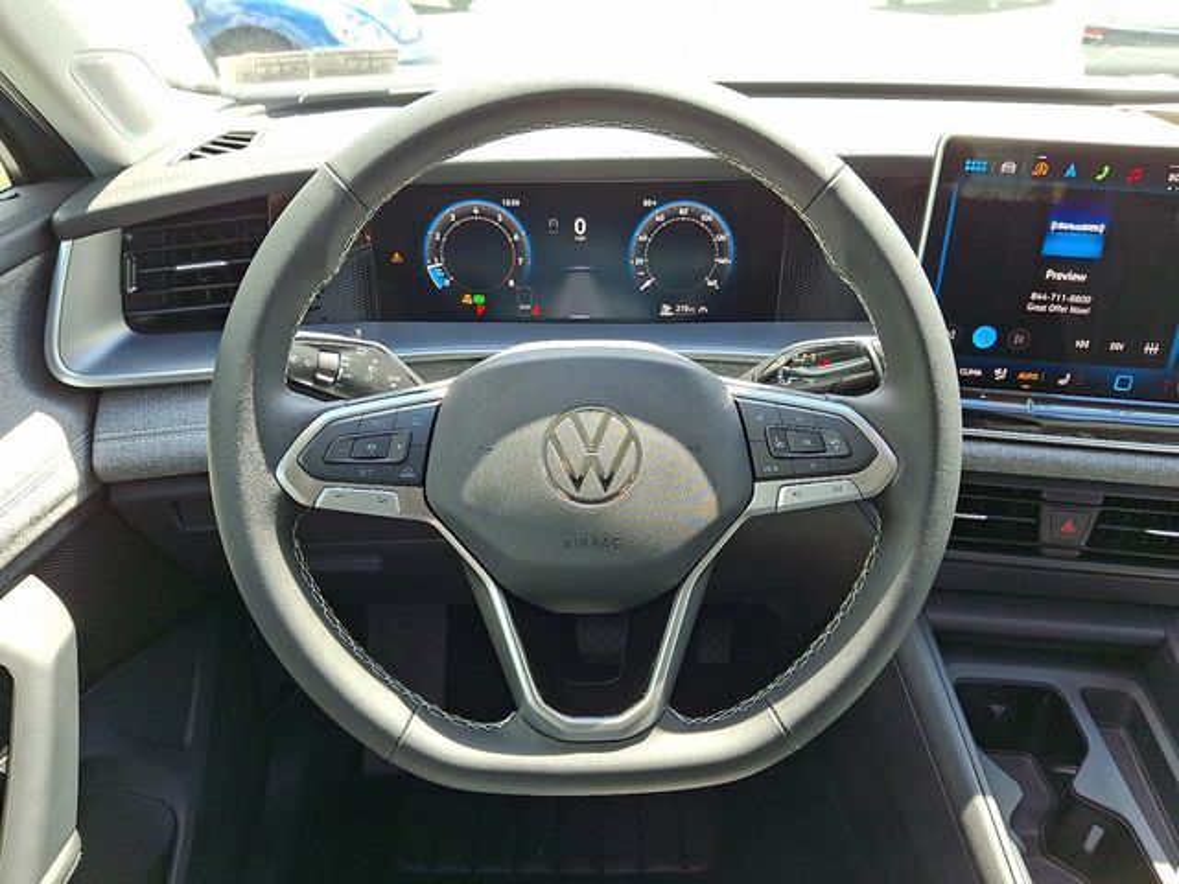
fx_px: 851
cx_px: 590
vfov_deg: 54.9
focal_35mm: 25
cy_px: 442
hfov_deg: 69.4
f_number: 1.8
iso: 25
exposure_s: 1/120
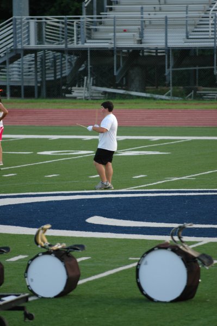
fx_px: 2717
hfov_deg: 4.6
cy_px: 163
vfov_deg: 6.9
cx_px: 108
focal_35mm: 300
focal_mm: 200
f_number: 3.2
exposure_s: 1/160
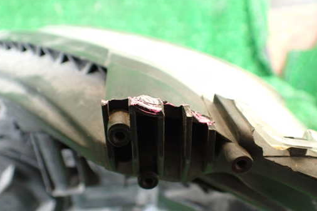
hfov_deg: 51.9
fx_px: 326
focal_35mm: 37
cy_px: 116
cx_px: 159
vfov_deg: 35.9
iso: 640
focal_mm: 5.4
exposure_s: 1/125
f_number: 2.3
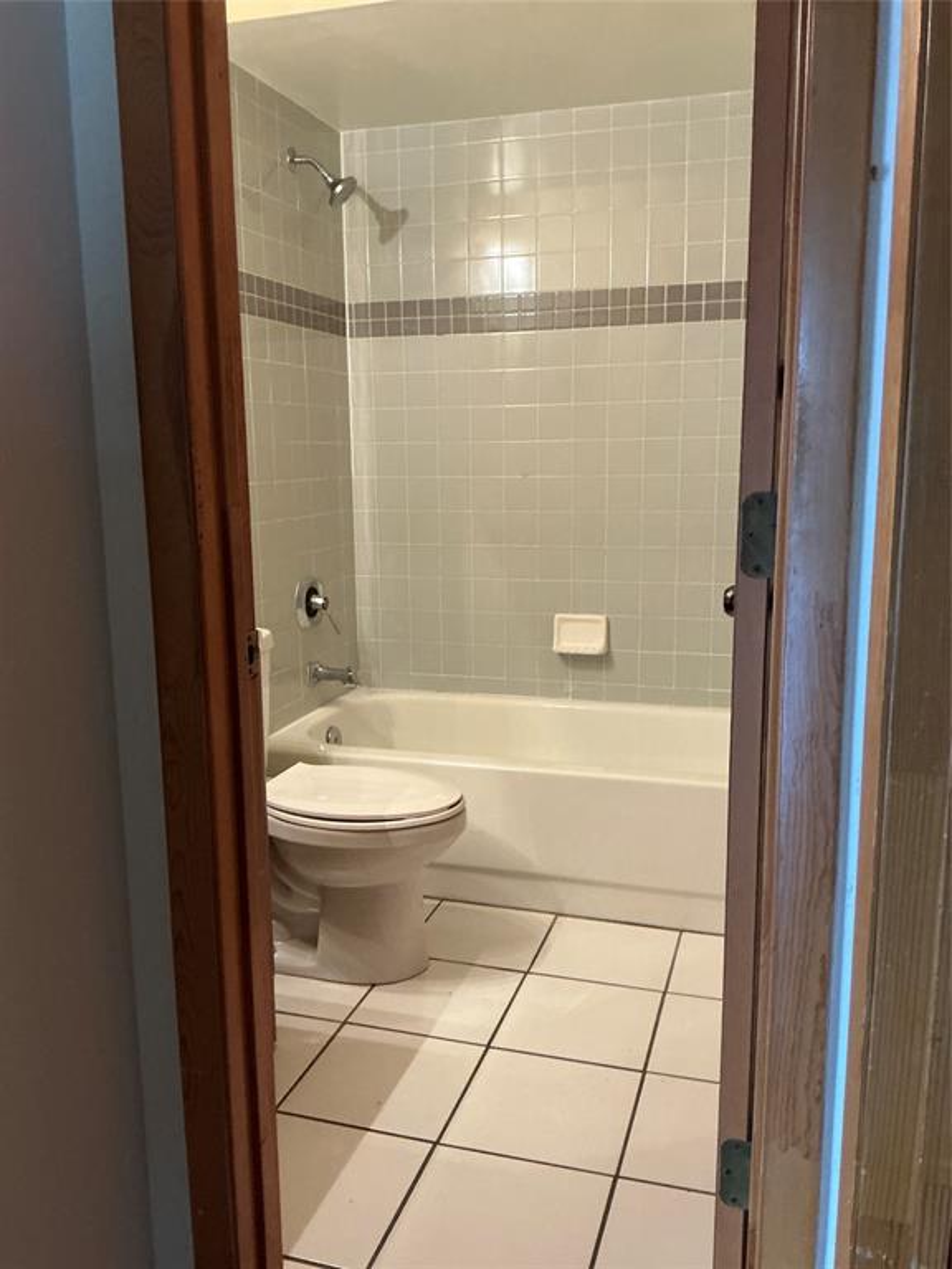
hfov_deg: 49.7
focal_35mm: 28
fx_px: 1027
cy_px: 634
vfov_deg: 63.4
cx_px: 476
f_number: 1.8
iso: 250
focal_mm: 3
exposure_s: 1/40
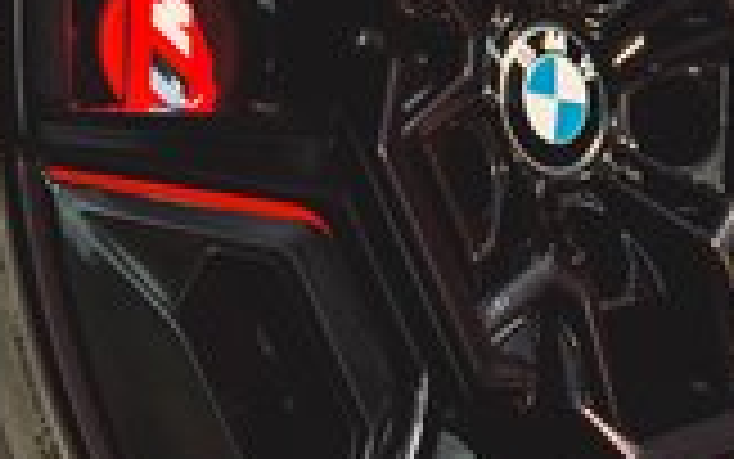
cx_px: 563
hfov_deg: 10.9
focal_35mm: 191
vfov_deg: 6.9
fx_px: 3822
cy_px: 130
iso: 100
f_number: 4.5
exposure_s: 1/320
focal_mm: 51
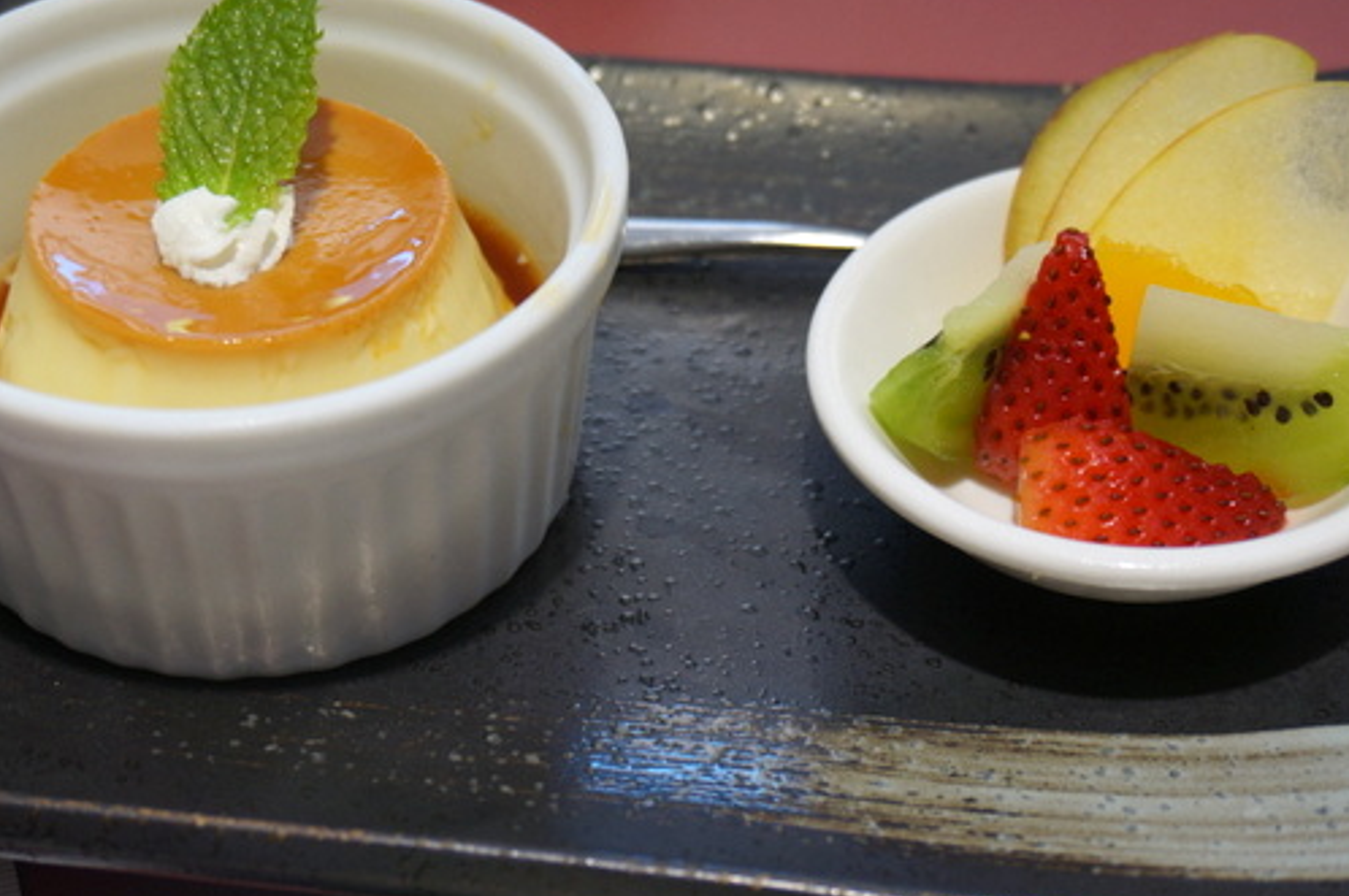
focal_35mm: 54
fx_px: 2021
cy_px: 405
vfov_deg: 25.0
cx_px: 604
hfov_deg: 36.9
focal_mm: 28
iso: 400
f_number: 4.5
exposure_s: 1/60
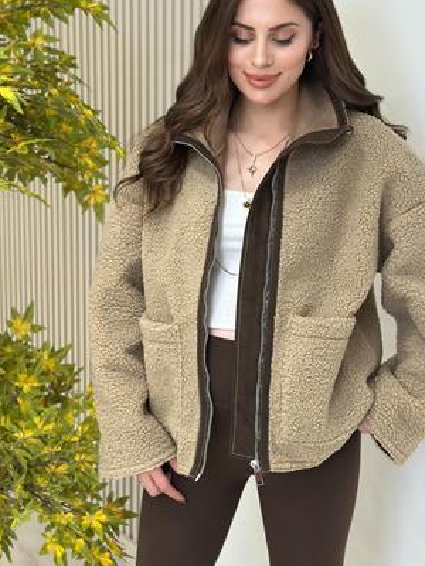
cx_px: 187
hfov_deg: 22.9
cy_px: 261
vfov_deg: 30.3
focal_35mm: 64
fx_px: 1048
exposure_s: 1/100
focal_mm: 6.86
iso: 64
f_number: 1.78
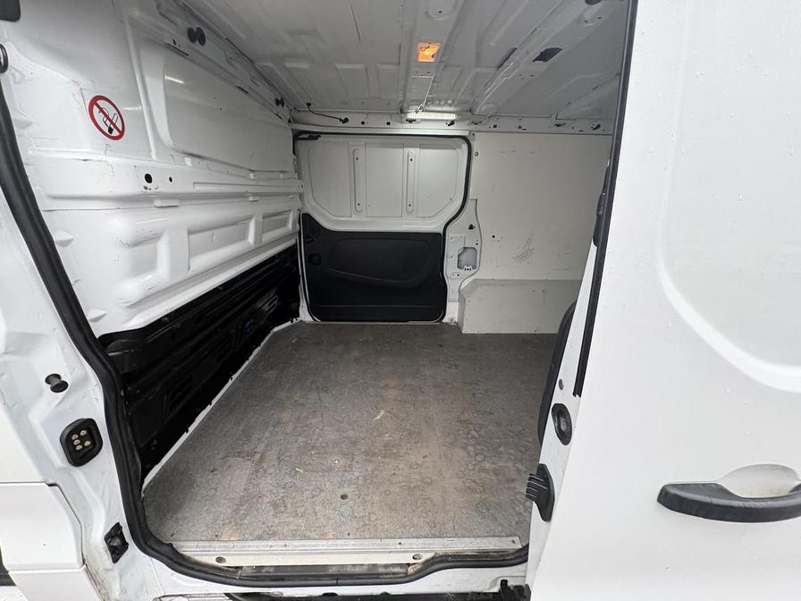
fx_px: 324
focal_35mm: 14
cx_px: 400
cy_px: 300
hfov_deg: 102.1
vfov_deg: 85.7
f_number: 2.2
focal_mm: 2.22
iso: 125
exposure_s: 1/108
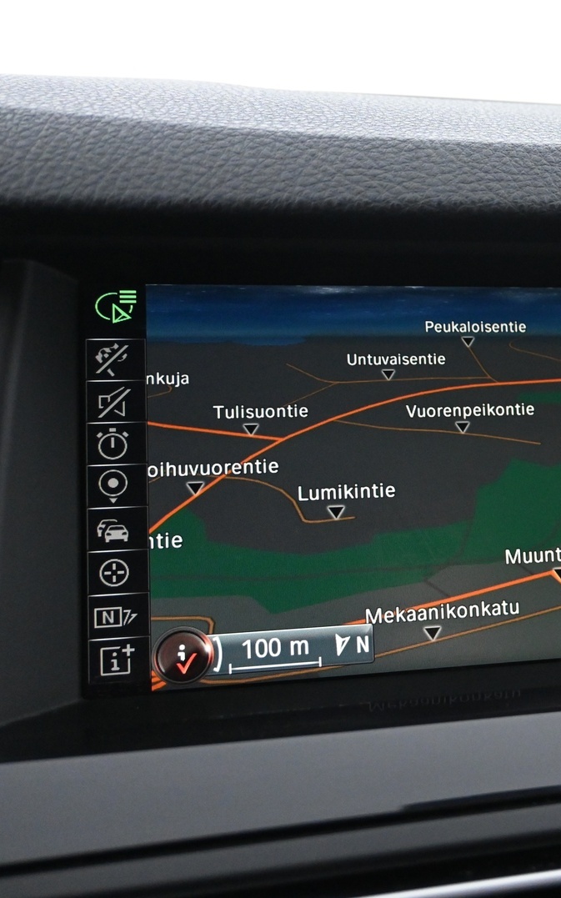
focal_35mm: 46
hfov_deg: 26.1
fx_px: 1125
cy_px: 449
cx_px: 595
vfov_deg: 43.5
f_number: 3.8
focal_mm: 20
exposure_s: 1/25
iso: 3200
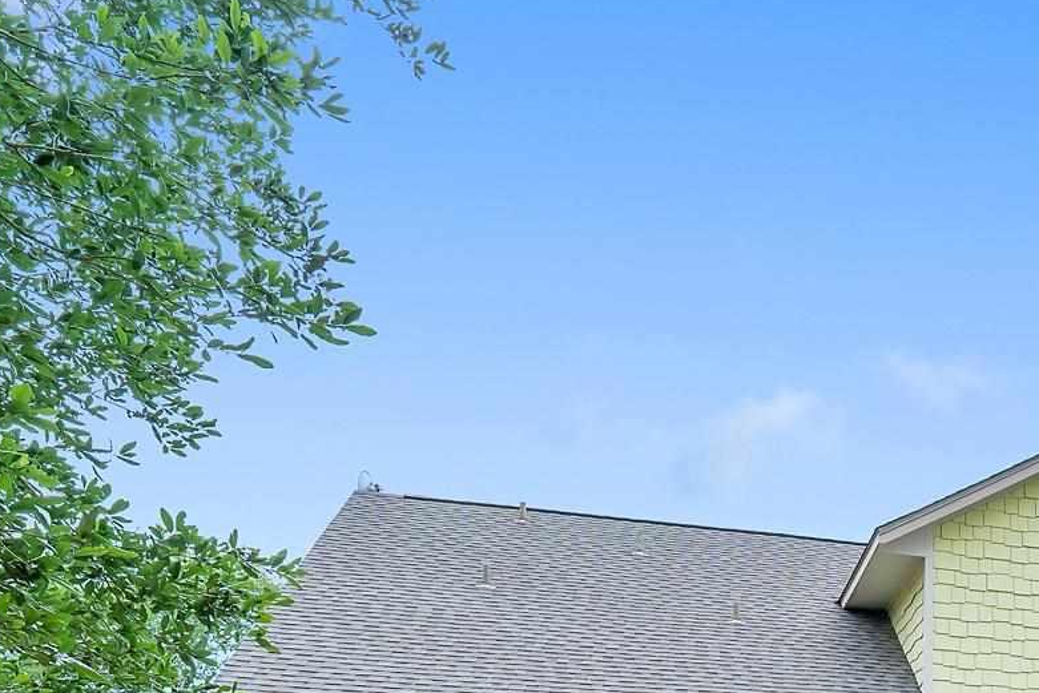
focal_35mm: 48
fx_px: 1385
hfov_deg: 34.2
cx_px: 1201
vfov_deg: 23.6
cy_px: 974
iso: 800
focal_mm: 15
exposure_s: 1/500
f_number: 8
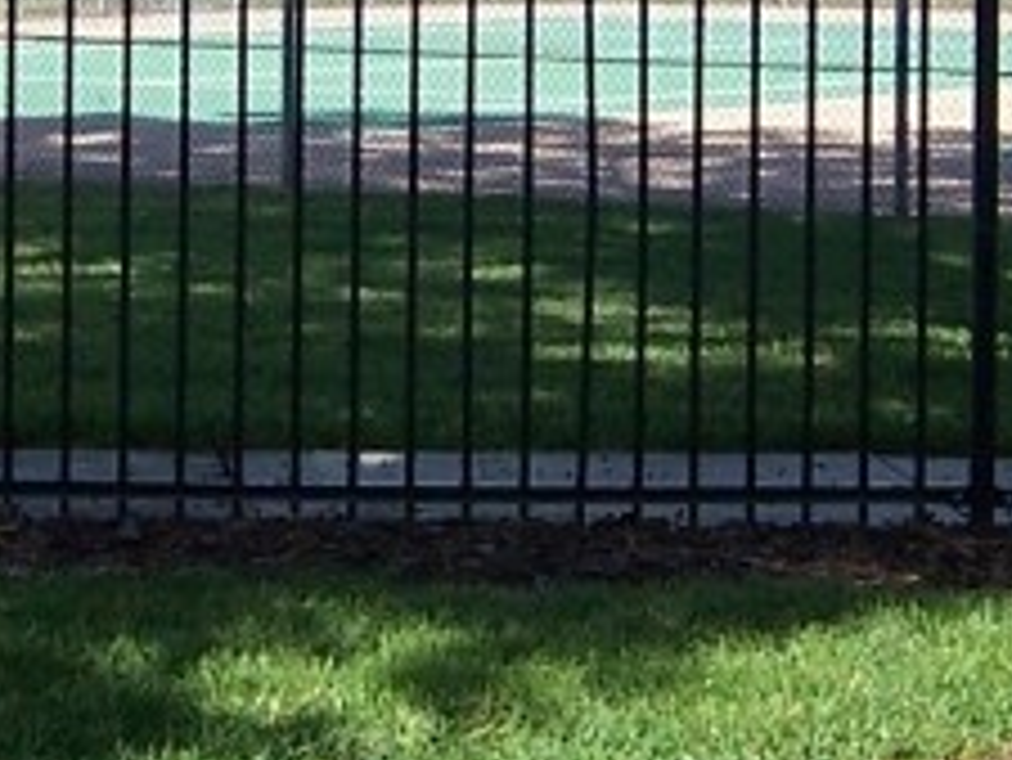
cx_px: 387
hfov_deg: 13.1
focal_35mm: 150
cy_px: -36
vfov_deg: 9.8
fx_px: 4388
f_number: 3.4
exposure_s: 1/500
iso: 80
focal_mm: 5.5
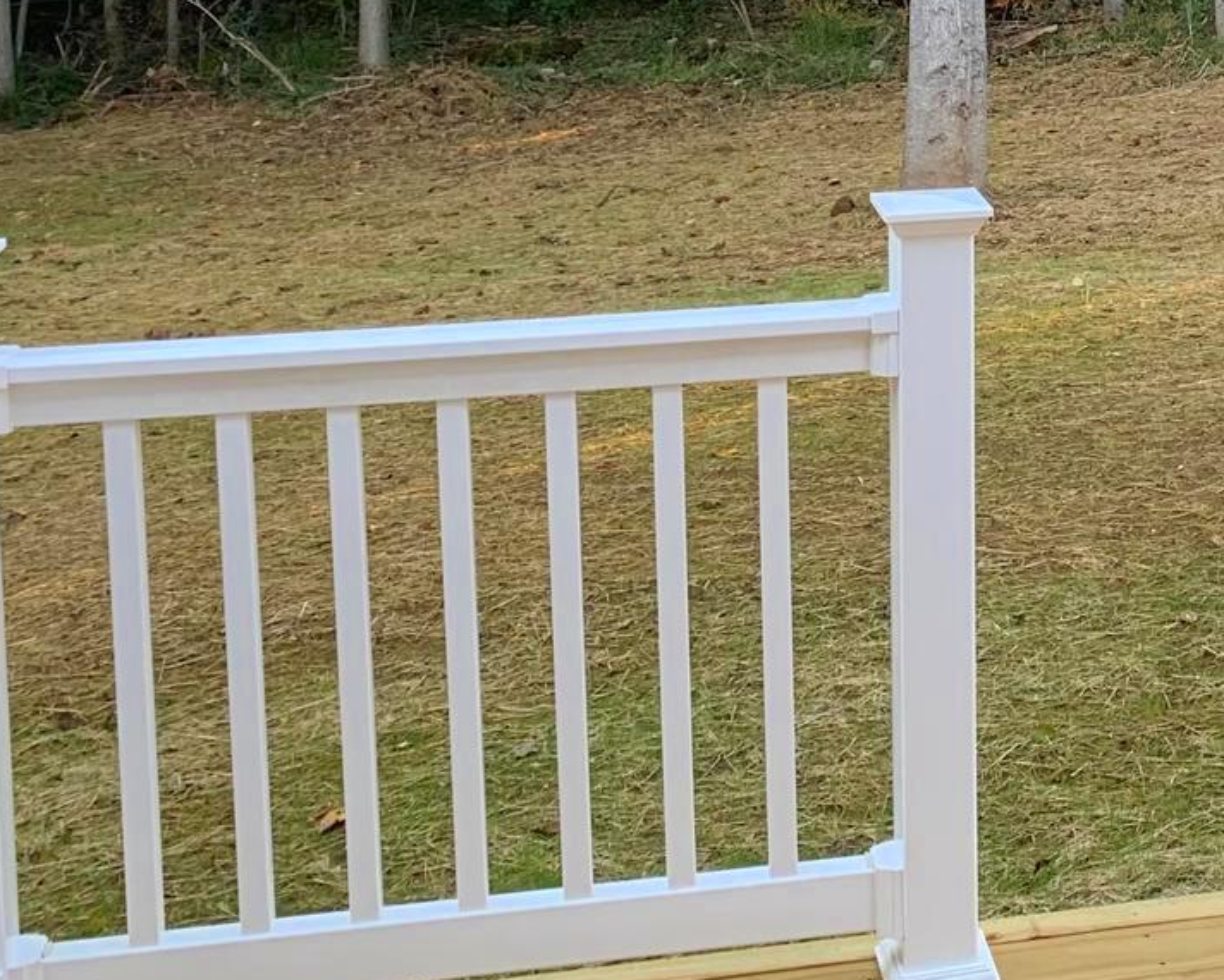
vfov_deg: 20.1
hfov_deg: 24.6
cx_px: 1282
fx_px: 2645
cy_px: -74
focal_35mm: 73
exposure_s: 1/121
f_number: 1.8
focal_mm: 4.25
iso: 80
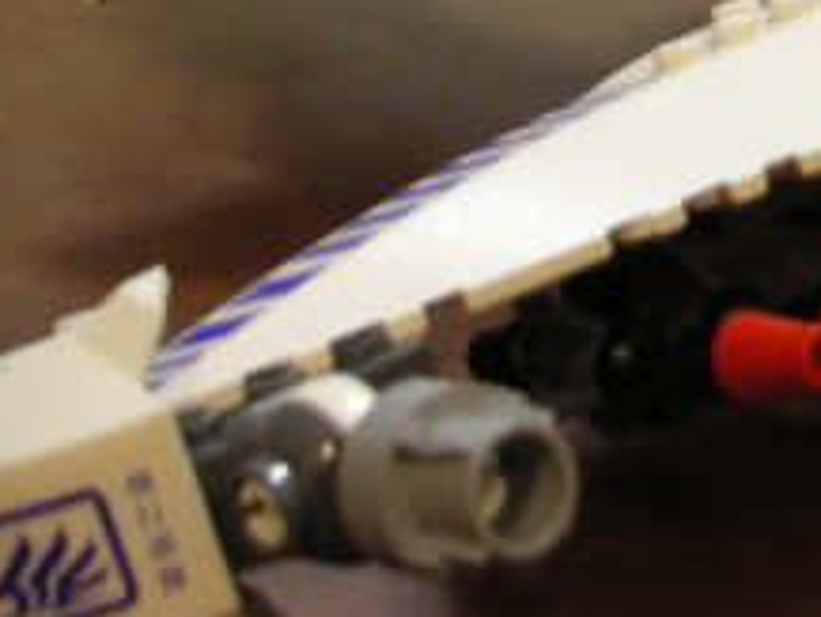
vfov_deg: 13.9
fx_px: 2444
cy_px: -129
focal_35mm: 103
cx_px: 863
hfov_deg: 18.5
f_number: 3
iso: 89
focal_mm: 5.8
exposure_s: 1/3.9
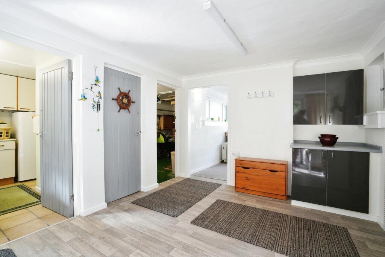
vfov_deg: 73.8
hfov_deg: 96.7
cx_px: 192
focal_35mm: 16
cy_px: 128
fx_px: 171
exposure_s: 1/20
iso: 800
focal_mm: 16
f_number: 9
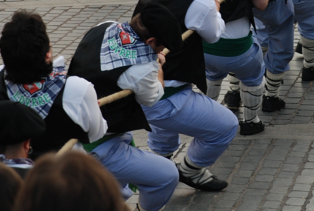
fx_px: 2938
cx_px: 228
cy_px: 7
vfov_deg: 4.1
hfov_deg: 6.1
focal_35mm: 336
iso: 280
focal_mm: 95
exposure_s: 1/125
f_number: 5.6
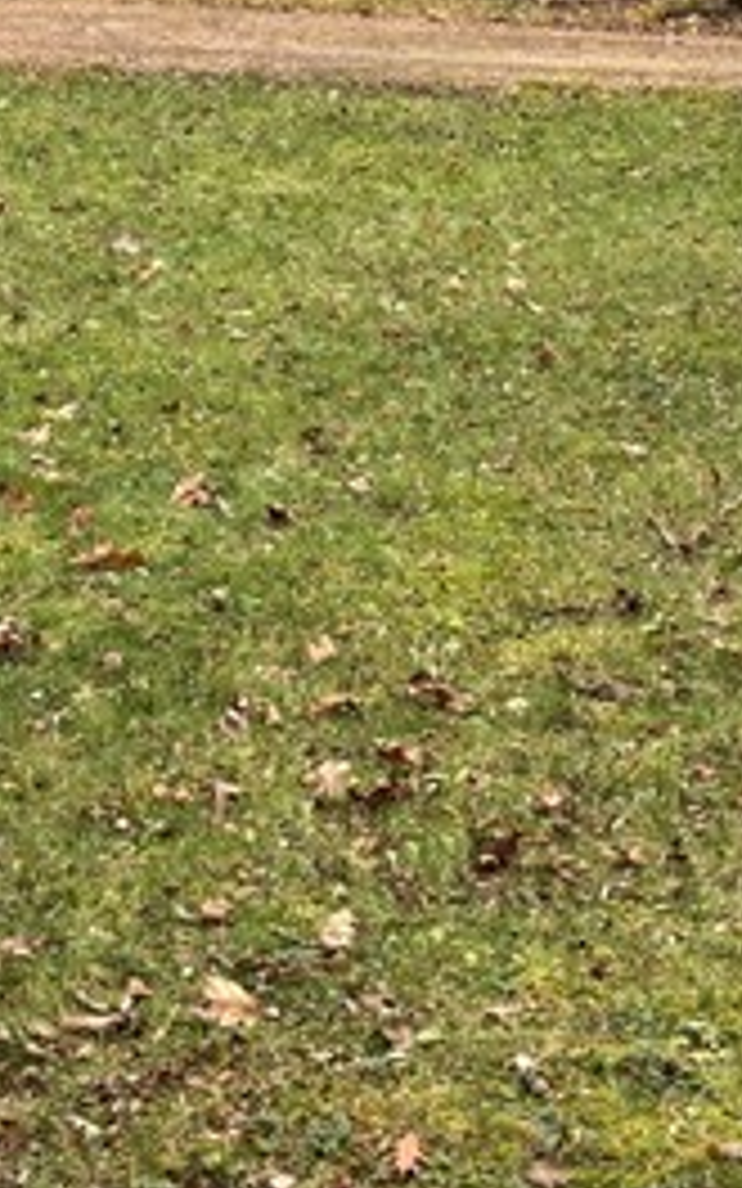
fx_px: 3462
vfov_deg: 18.8
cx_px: 265
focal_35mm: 107
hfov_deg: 12.2
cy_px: -72
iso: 125
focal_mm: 5.96
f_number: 1.6
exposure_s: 1/115
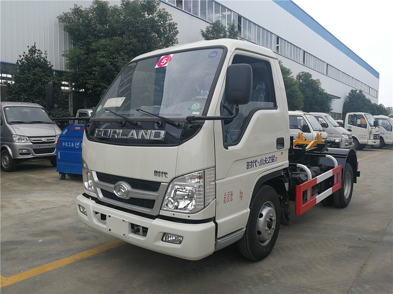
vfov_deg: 51.3
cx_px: 196
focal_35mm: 27
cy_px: 147
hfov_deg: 65.3
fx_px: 306
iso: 50
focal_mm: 3.95
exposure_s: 1/249
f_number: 2.2
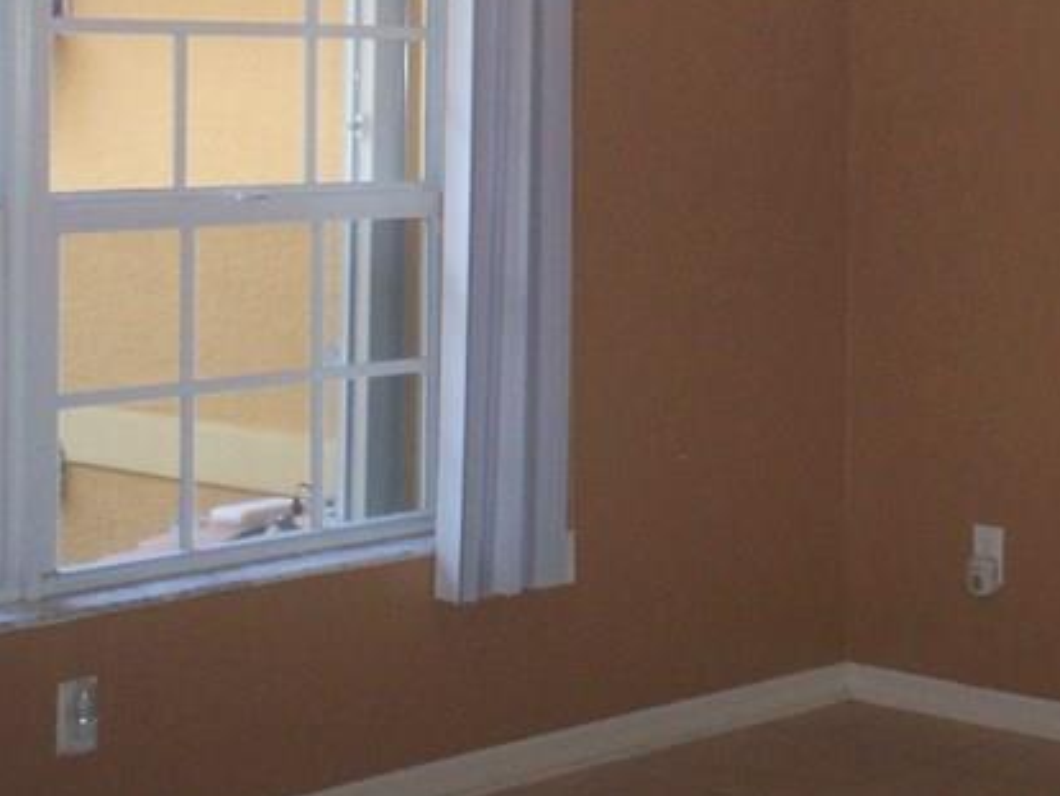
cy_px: 90
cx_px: 814
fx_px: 2727
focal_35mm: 89
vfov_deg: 16.4
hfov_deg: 21.8
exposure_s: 1/60
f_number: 4.5
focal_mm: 6
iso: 140
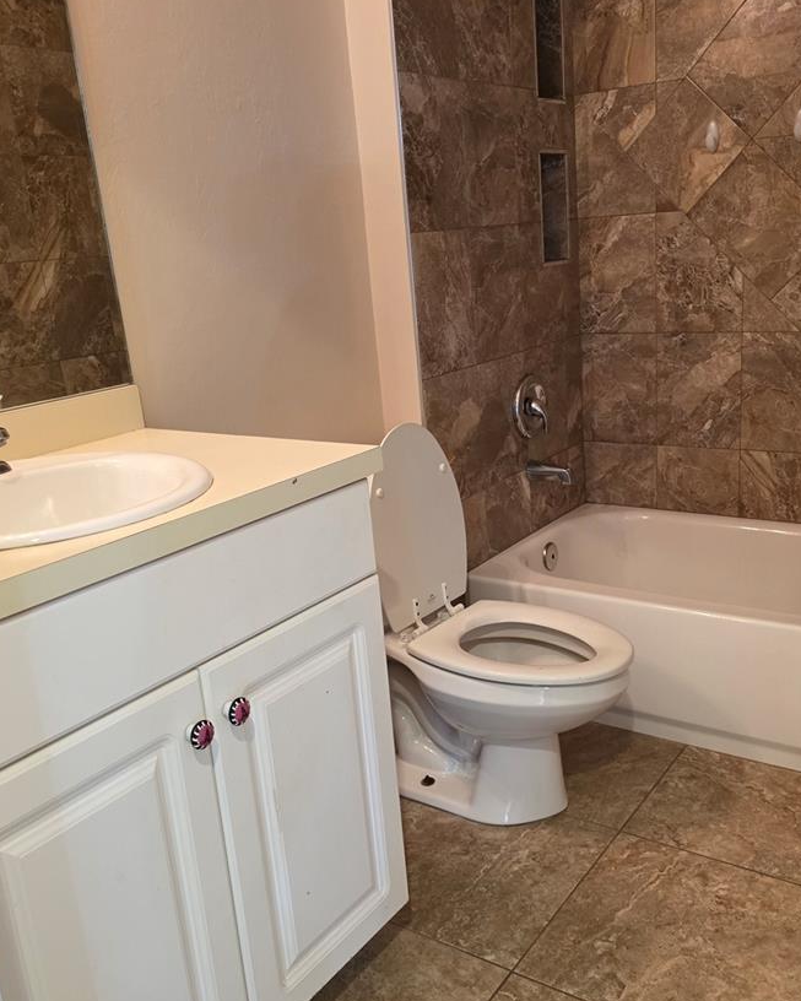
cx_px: 464
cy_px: 527
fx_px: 978
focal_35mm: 33
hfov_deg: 44.4
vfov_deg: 54.2
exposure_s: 1/120
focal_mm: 6.3
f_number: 1.7
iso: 640
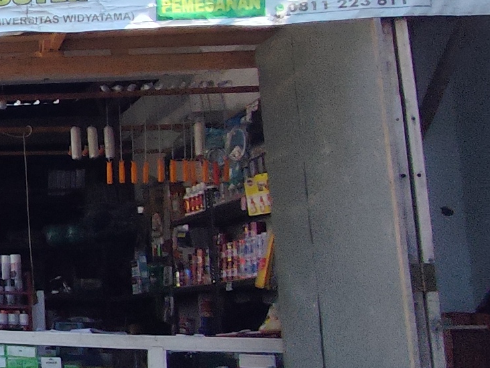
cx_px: -399
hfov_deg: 19.8
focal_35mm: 71
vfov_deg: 20.7
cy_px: 154
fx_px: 1006
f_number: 2.2
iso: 50
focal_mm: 1.65
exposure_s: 1/1139
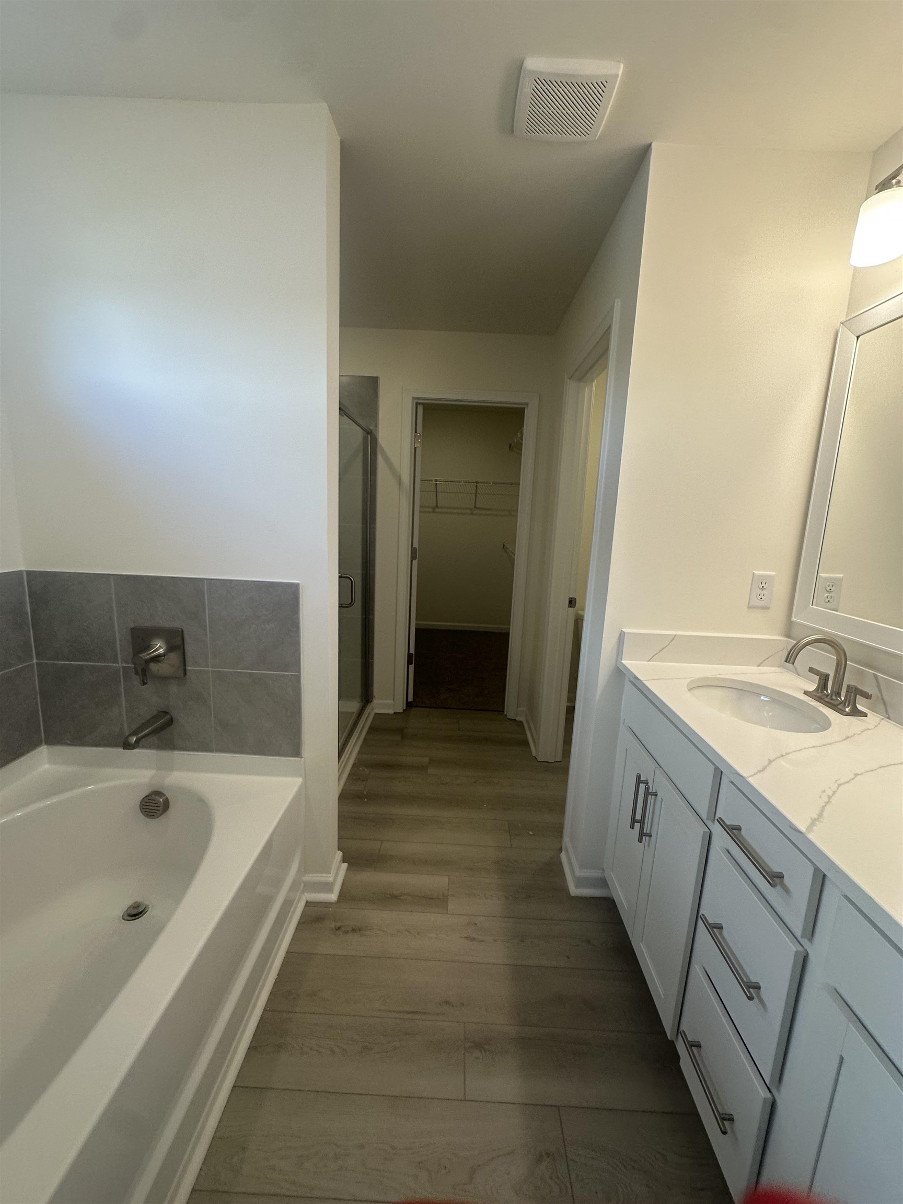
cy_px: 602
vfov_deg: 102.1
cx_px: 452
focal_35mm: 14
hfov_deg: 85.7
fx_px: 487
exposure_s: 1/120
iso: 100
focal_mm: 2.22
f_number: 2.2
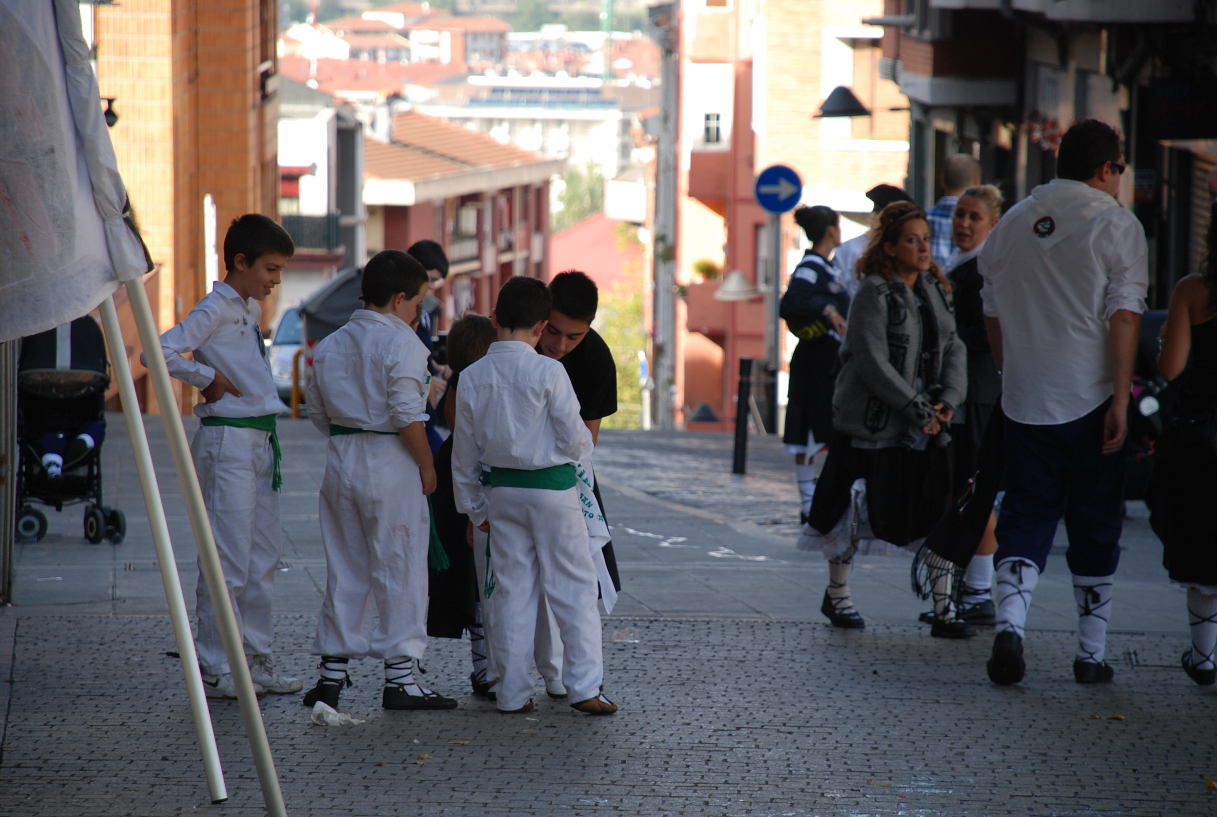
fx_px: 6860
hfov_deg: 10.1
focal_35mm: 202
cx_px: 608
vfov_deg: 6.8
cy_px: 408
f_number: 5.6
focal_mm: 135
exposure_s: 1/125
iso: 200
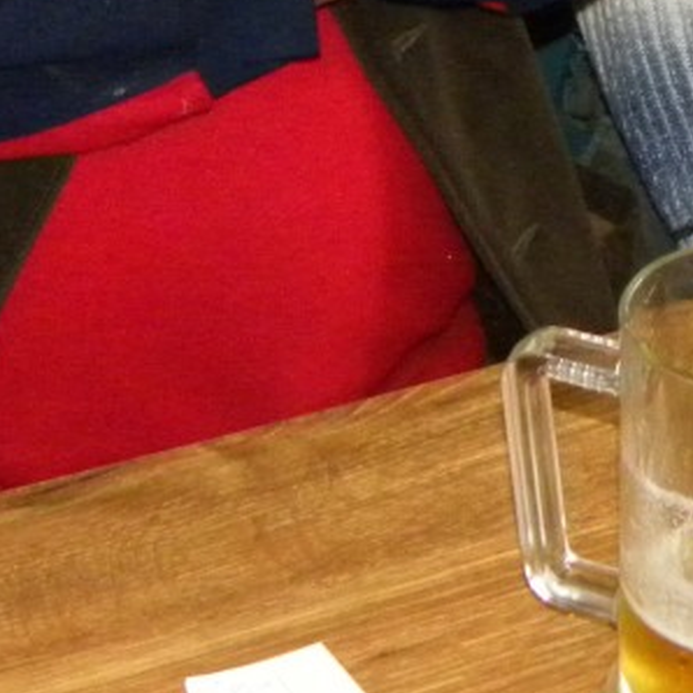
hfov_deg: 15.6
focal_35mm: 111
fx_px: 2514
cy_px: -416
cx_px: 572
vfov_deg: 14.4
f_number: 2.8
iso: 400
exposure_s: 1/30
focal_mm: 4.6
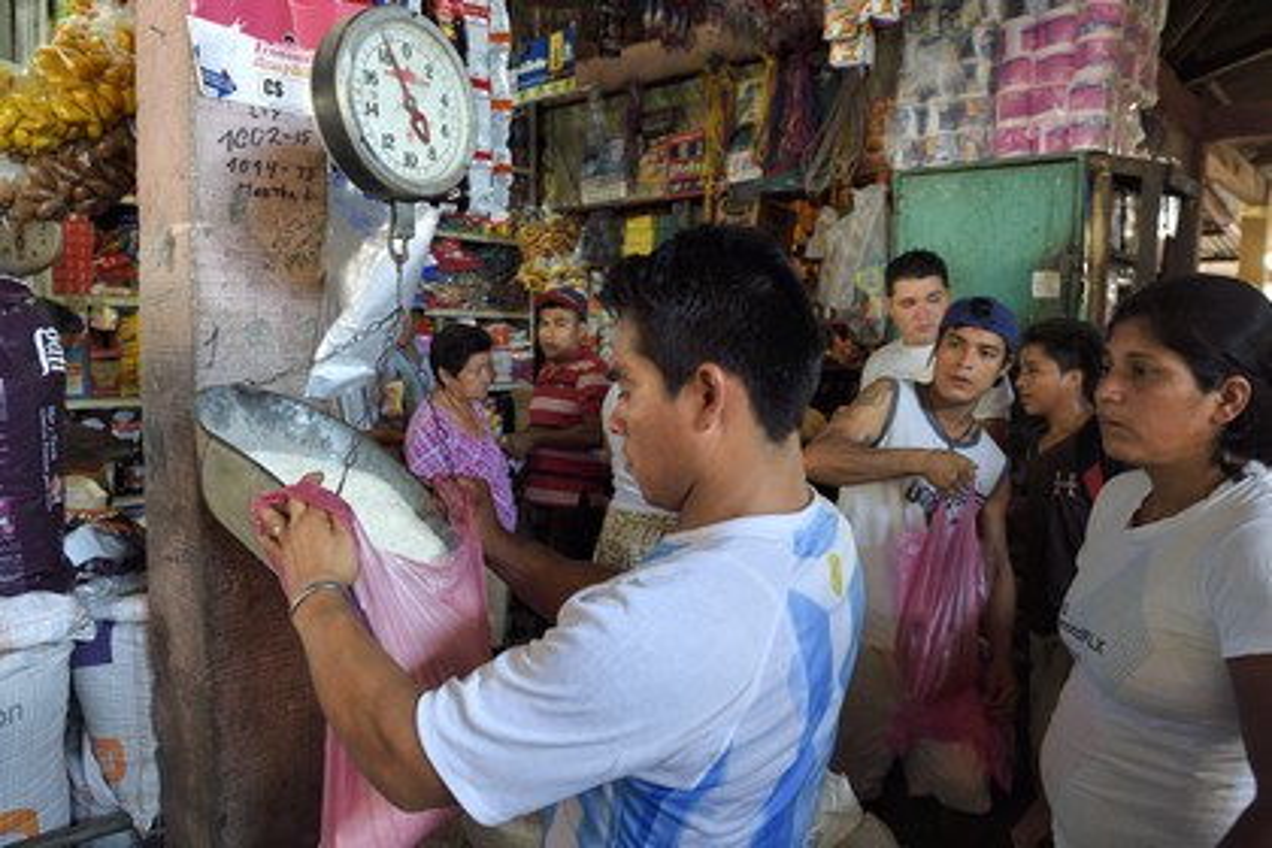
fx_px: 848
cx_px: 636
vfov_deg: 53.1
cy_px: 424
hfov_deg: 73.7
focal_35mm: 24
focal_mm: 24
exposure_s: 1/60
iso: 1600
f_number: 5
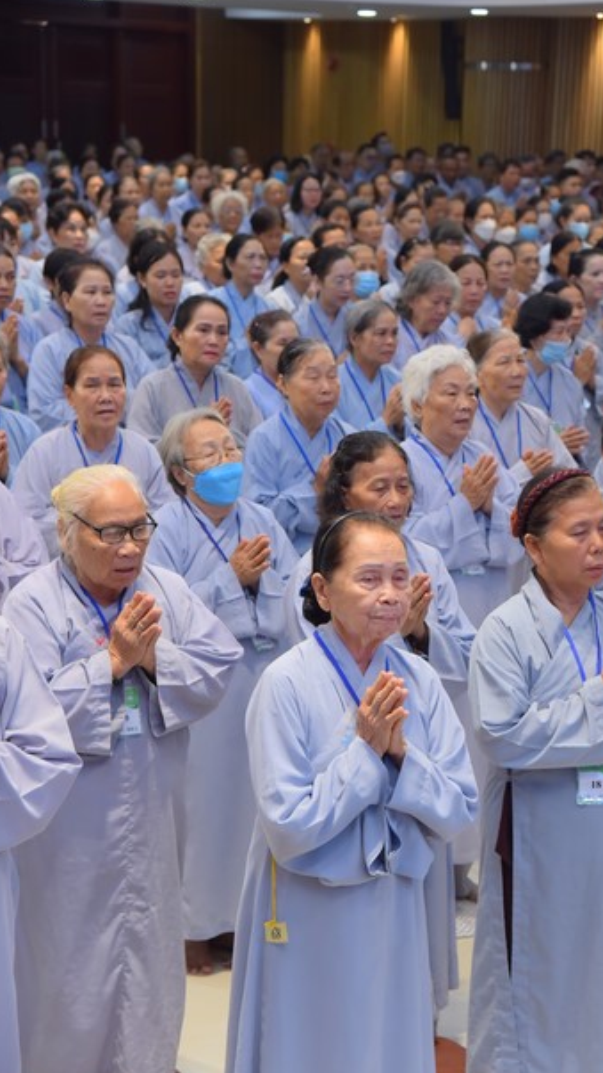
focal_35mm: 79
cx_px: 376
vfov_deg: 26.9
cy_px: 528
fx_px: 2247
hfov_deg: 15.3
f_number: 5.6
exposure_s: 1/125
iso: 1250
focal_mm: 70
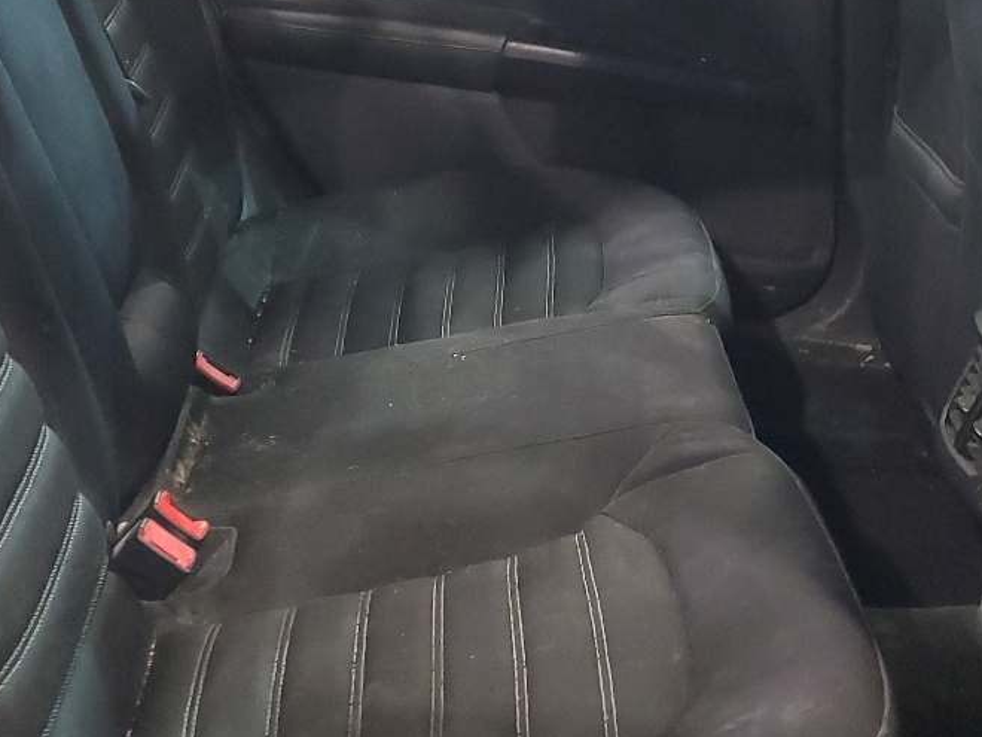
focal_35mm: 63
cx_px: 704
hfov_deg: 30.3
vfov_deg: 23.2
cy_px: 231
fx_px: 1787
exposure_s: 1/20
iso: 309
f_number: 1.5
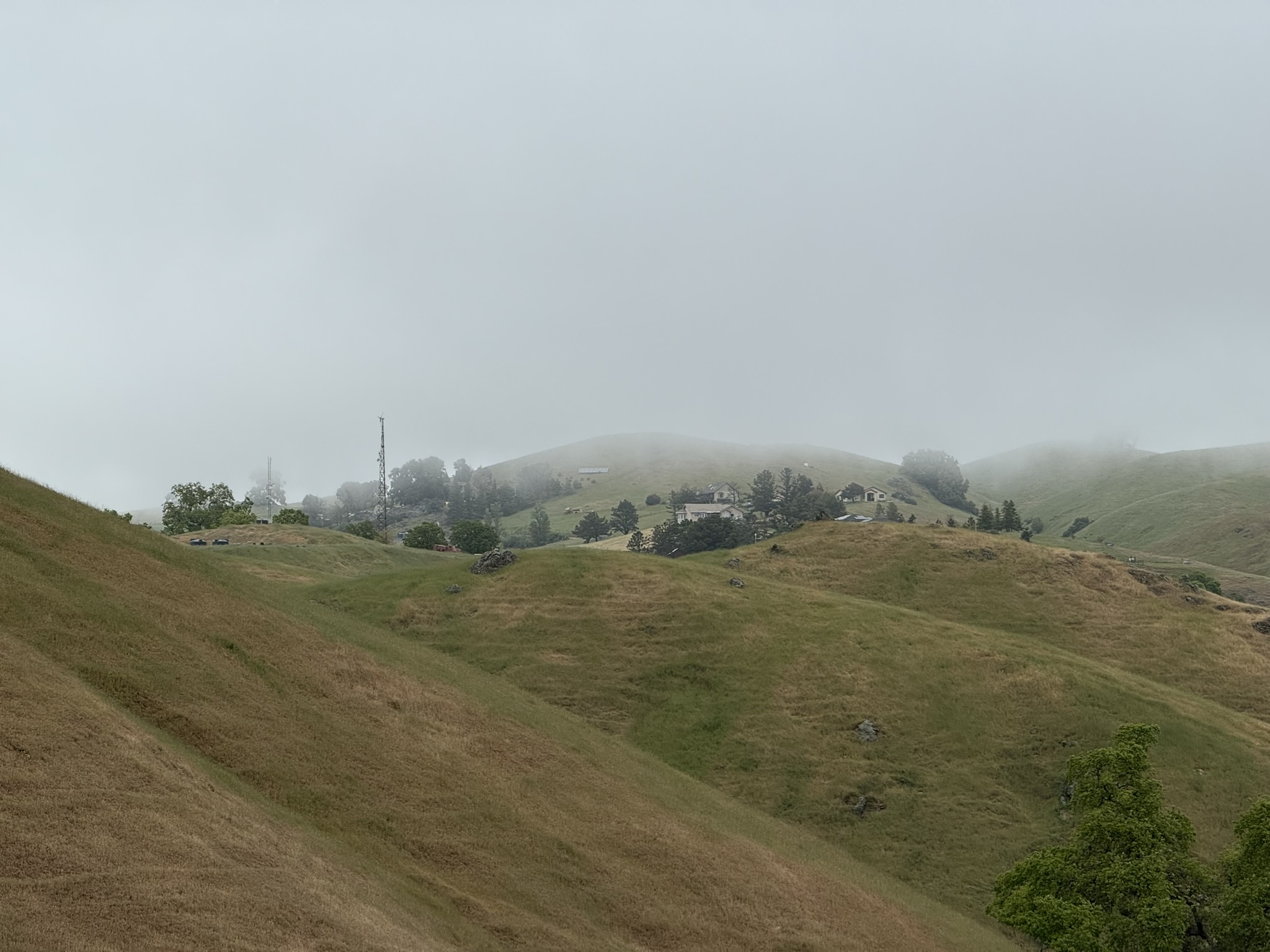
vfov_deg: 12.3
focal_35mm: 120
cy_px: 476
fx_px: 4403
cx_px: 635
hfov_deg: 16.4
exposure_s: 1/1689
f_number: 2.8
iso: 50
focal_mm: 15.66
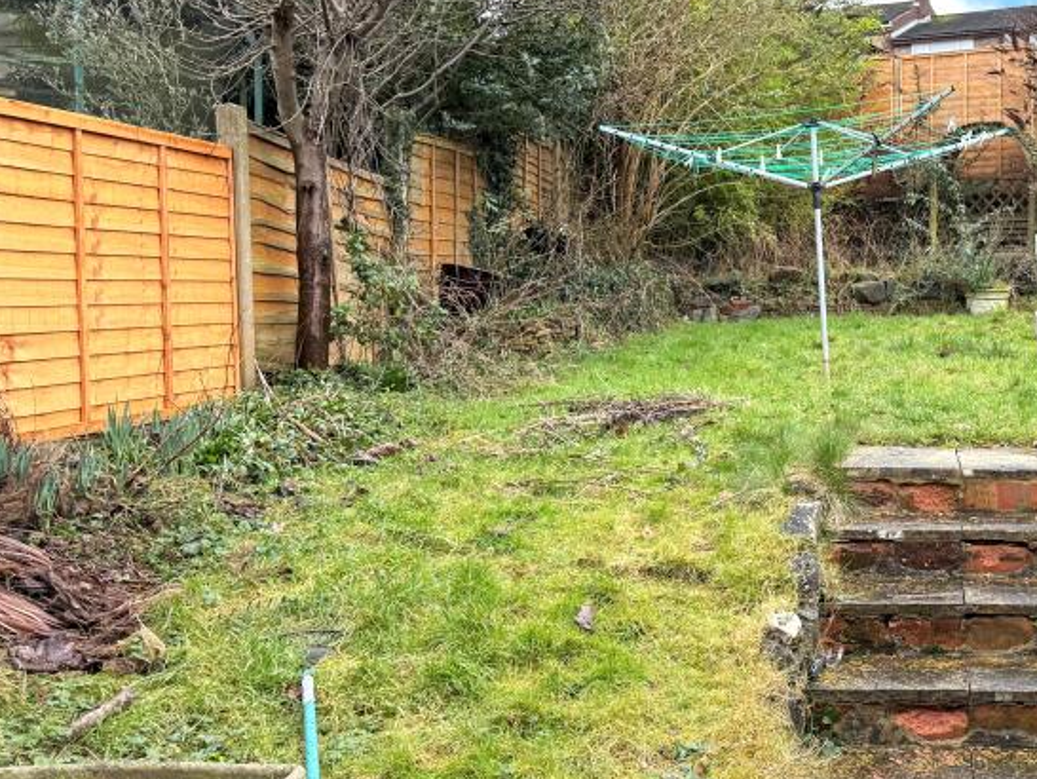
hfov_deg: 39.5
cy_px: 340
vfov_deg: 32.2
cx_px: 902
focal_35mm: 45
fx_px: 1349
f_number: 1.78
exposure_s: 1/387
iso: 80
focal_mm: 6.76
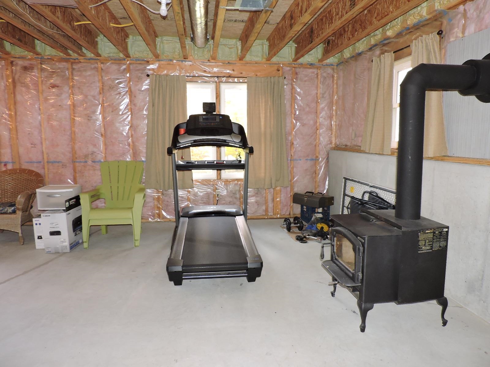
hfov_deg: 71.6
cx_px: 245
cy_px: 184
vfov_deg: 56.8
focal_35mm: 24
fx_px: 340
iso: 220
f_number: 3
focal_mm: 4.3
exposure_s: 1/30
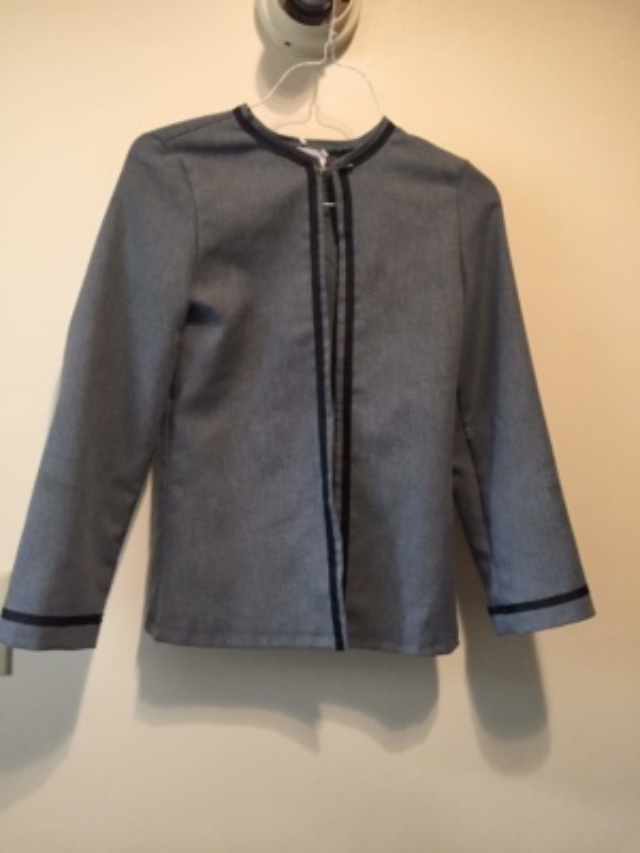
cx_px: 320
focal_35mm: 29
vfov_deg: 61.7
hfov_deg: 48.2
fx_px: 715
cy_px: 426
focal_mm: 4.15
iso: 250
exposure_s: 1/30
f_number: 2.2
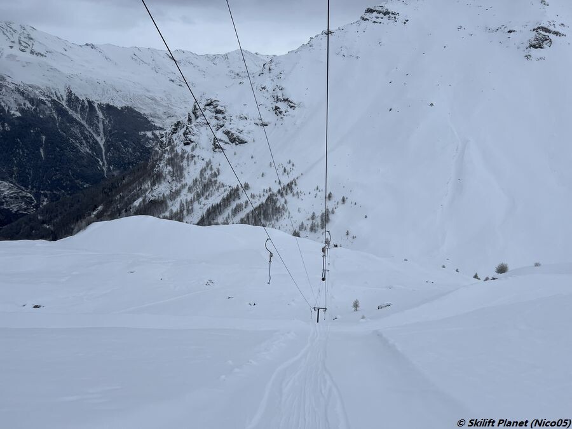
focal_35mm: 26
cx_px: 286
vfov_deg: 53.1
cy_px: 214
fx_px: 430
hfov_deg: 67.3
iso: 50
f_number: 1.5
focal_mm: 5.7
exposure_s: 1/8000
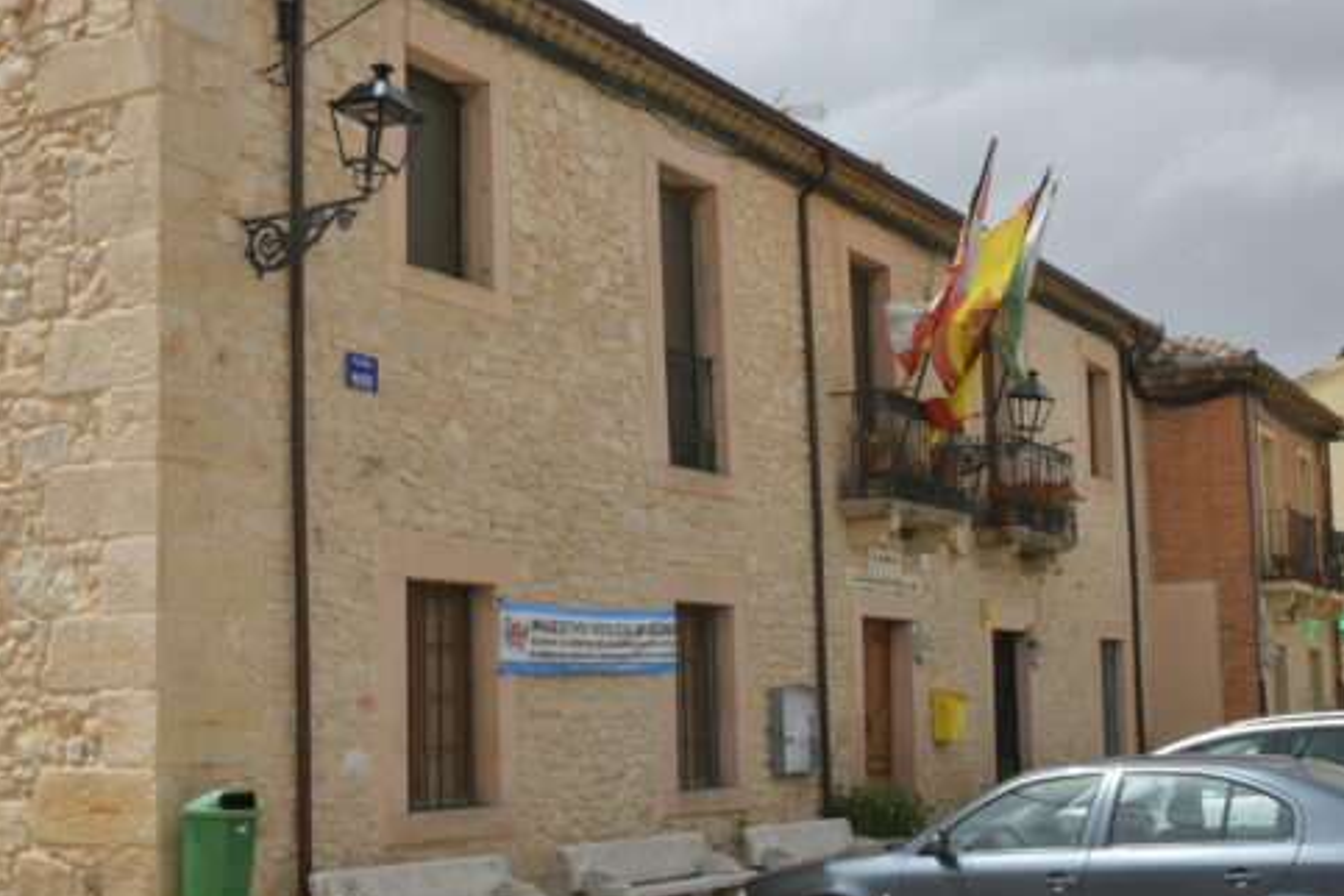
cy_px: 515
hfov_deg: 23.4
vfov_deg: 15.7
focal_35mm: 87
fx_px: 3248
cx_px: 665
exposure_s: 1/400
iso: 320
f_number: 14
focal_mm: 56
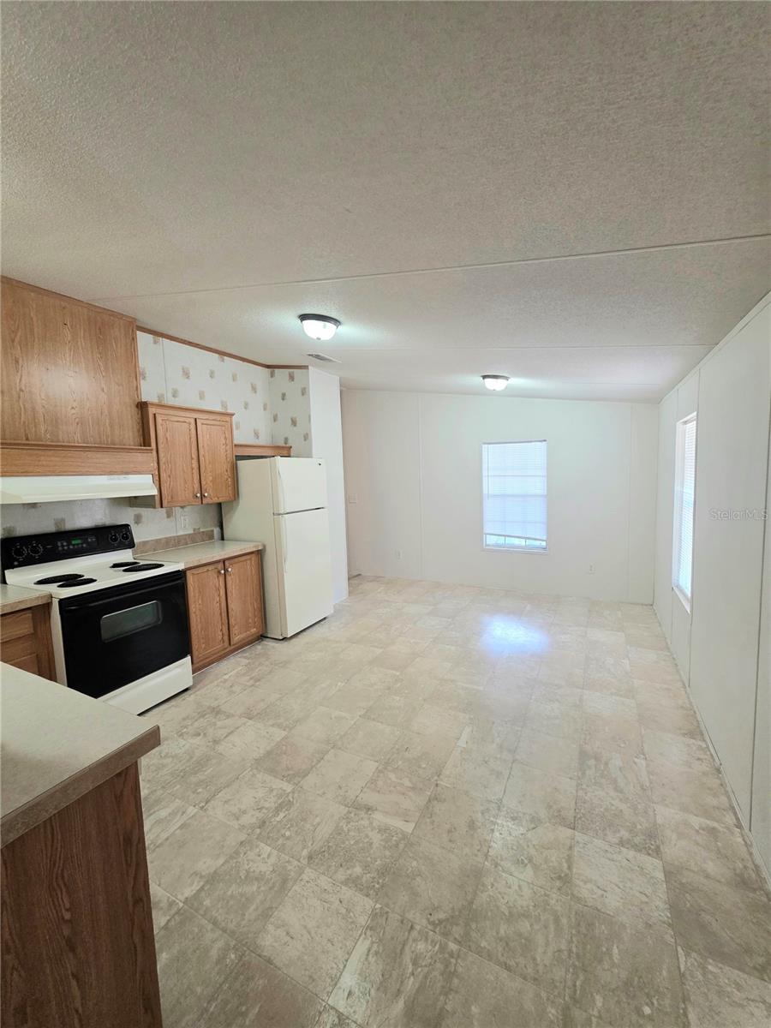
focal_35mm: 13
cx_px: 386
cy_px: 514
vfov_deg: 106.2
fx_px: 386
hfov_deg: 89.9
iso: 250
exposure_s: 1/120
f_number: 1.9
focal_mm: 2.2
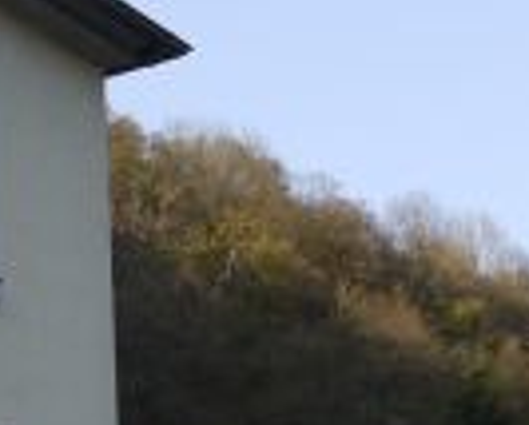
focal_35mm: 164
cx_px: -207
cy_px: 461
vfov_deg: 9.4
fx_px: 2573
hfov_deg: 11.4
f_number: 5
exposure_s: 1/250
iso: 100
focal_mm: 14
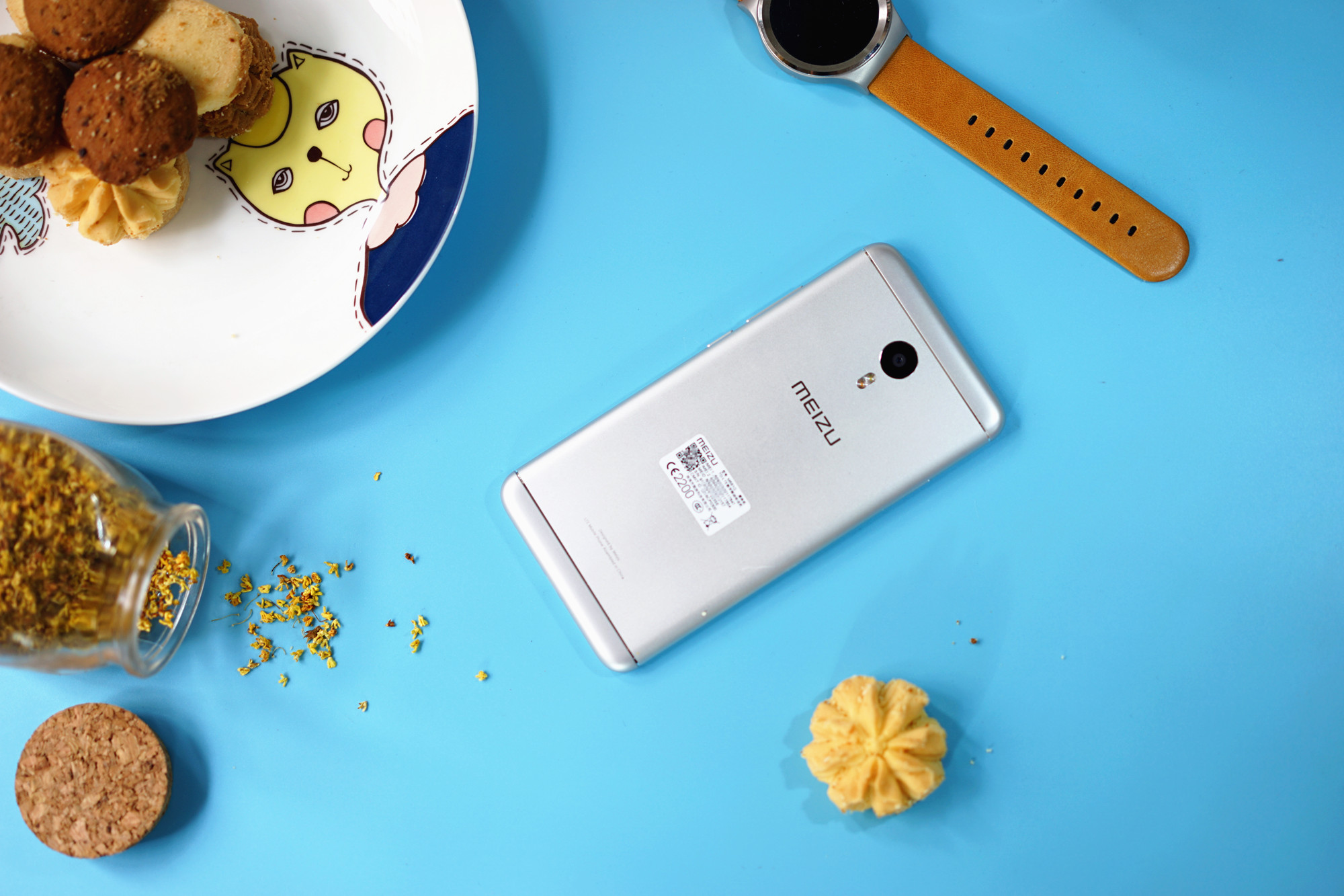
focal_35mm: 55
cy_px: 448
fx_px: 2053
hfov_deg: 36.2
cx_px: 672
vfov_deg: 24.6
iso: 100
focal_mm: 55
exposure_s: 1/60
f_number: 2
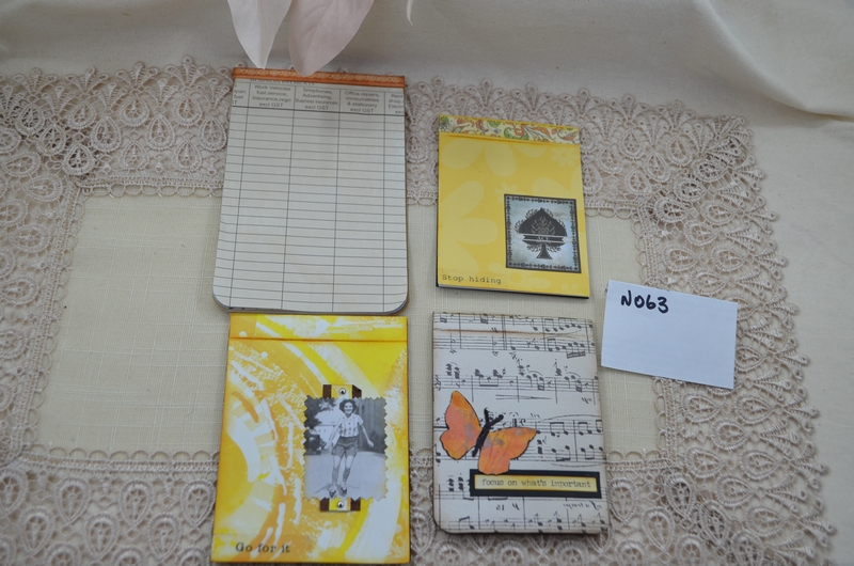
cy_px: 283
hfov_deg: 53.2
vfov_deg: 36.7
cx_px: 427
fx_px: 852
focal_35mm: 36
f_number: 5
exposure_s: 1/100
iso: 400
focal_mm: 24
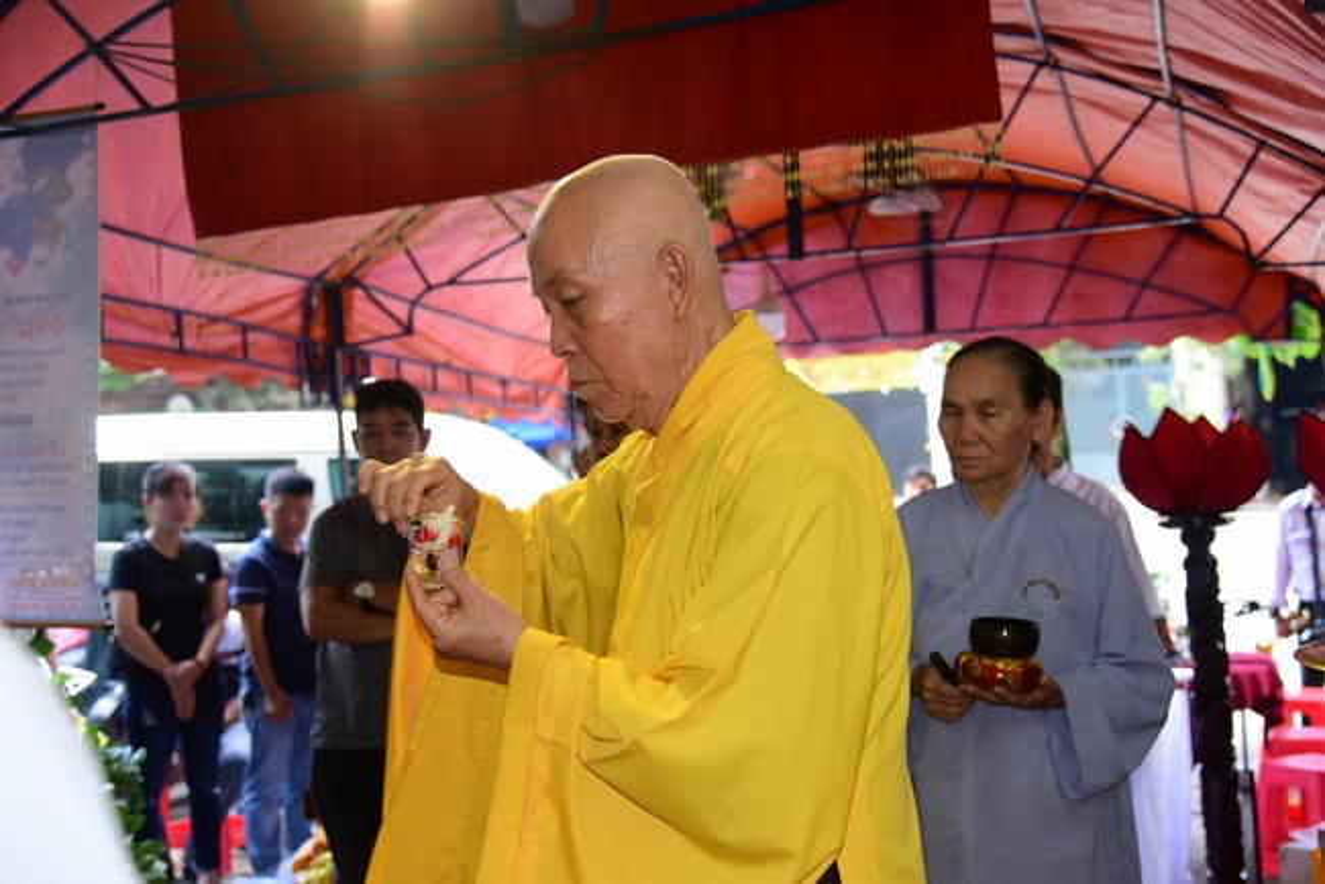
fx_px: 1473
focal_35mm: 40
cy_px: 442
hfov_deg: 48.4
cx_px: 662
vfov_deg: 33.4
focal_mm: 40
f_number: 4
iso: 320
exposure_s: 1/60
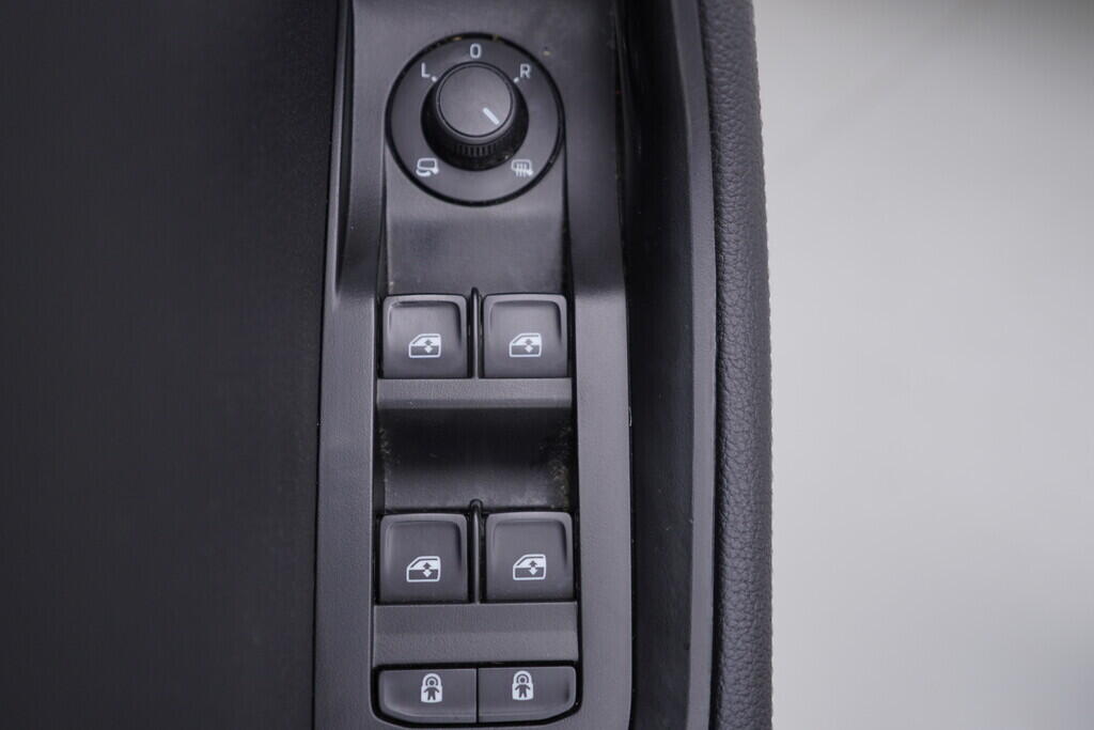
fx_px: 1094
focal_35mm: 36
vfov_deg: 36.9
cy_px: 365
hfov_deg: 53.1
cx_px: 547
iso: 125
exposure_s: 1/50
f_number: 3.2
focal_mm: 24
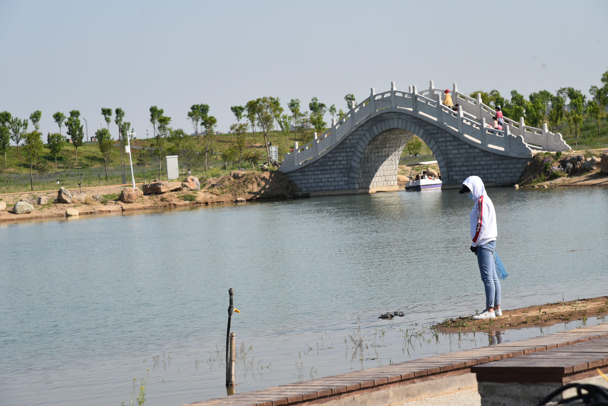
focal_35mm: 120
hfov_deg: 17.1
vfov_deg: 11.4
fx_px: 2027
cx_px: 304
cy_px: 203
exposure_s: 1/400
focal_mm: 120
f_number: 10
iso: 200
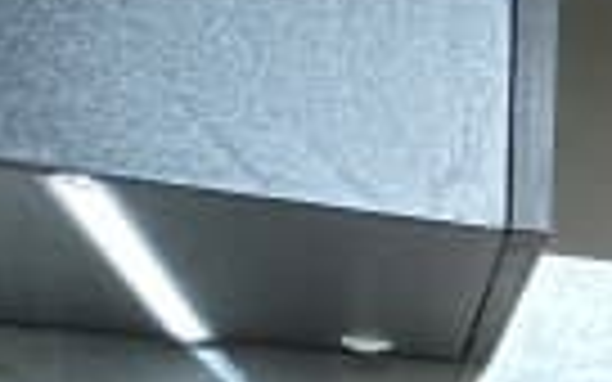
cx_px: 1782
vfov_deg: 14.1
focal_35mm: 87
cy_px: 562
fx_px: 1451
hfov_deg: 12.0
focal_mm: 2.22
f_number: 2.2
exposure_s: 1/52
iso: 200
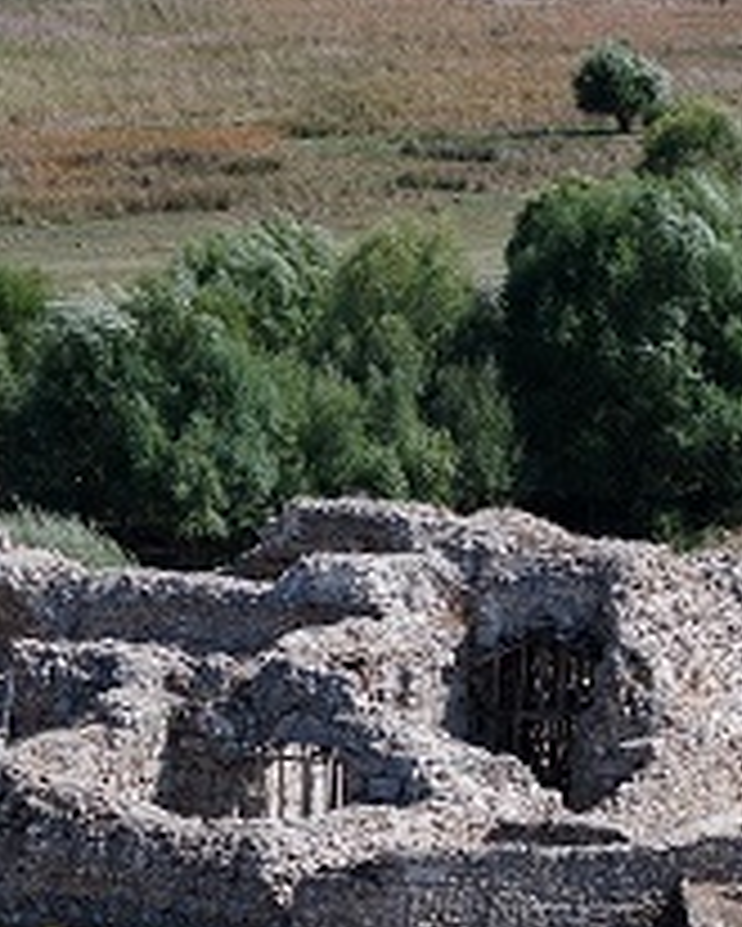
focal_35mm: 199
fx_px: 5459
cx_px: 13
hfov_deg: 7.7
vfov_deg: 9.7
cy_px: 531
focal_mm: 19.35
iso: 100
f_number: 2.8
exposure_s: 1/1600
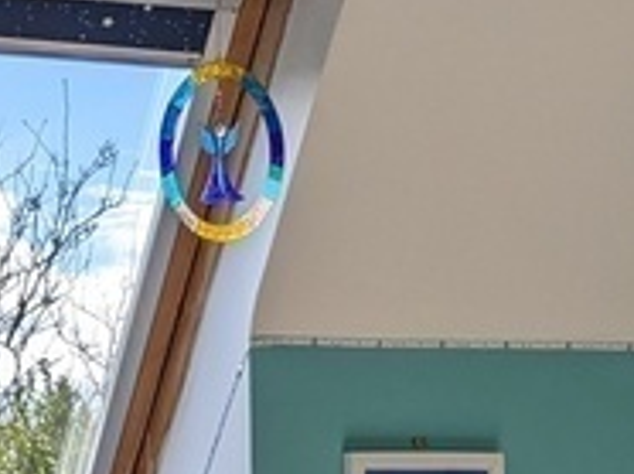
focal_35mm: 149
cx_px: 457
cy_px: 1030
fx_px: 2725
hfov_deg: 13.2
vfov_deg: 9.2
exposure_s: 1/2132
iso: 46
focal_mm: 4.38
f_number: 1.73
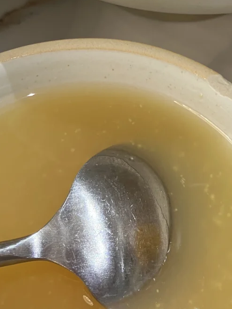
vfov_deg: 30.3
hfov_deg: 23.9
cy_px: 31
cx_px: 163
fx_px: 545
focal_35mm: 61
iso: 80
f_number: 1.8
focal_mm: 3.99
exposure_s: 1/50
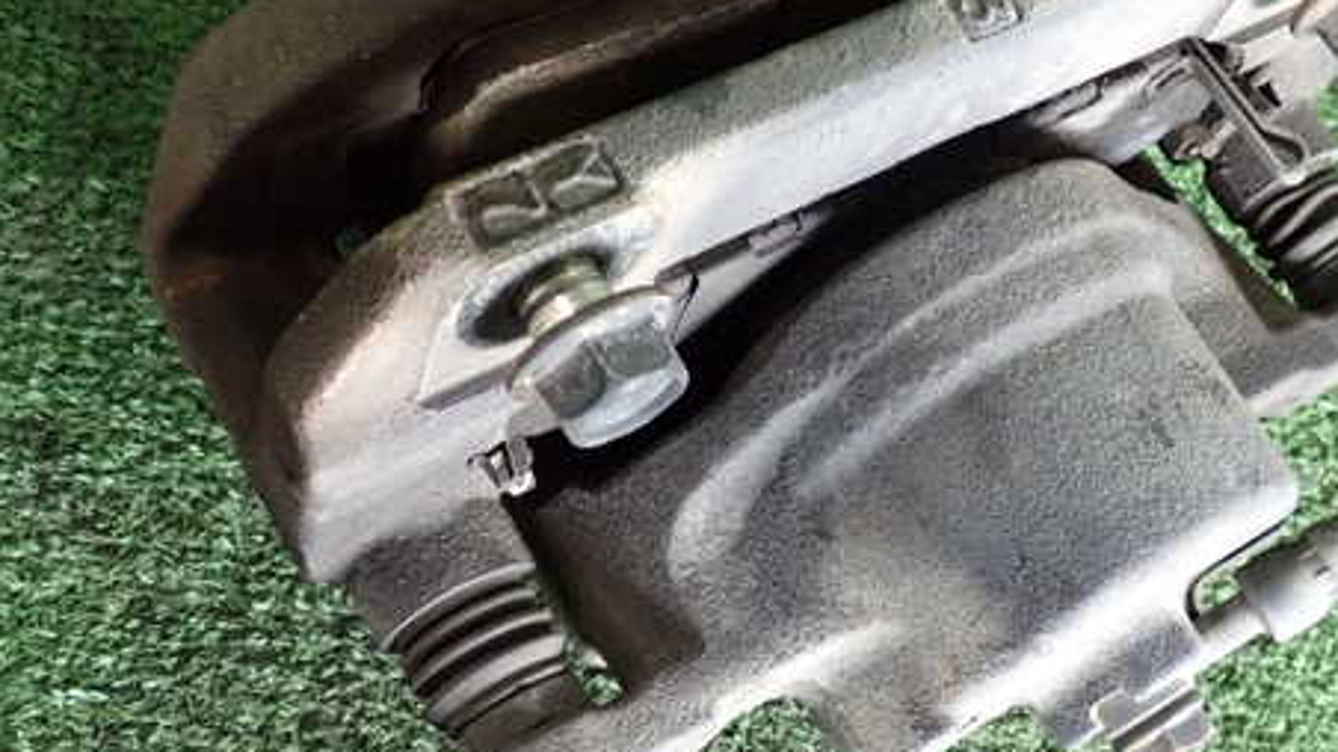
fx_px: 1951
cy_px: 278
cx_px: 879
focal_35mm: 55
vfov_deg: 21.8
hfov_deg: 37.5
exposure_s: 1/125
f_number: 2.7
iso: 800
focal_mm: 6.83
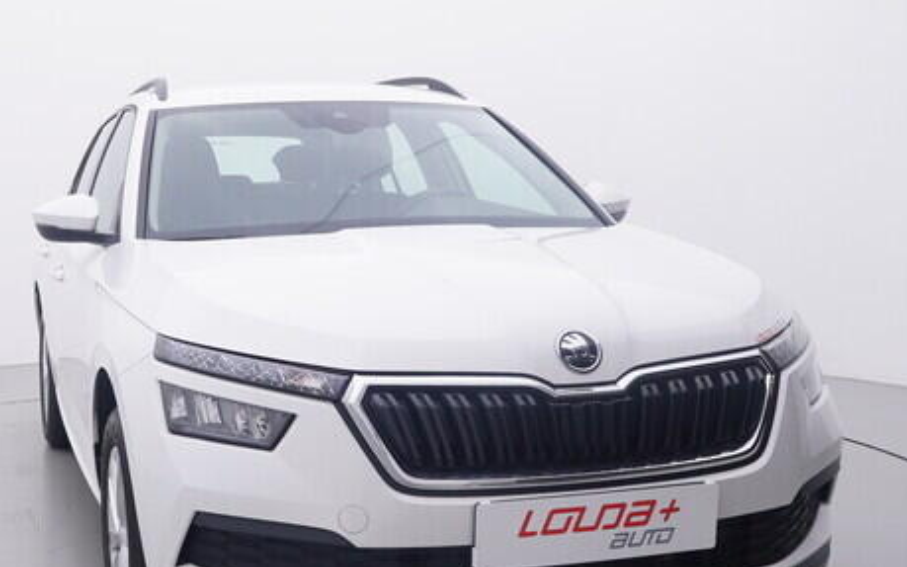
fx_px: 1264
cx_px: 285
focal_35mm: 51
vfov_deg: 25.3
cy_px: 322
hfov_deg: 38.9
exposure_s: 1/80
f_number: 5
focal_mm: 15
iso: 200
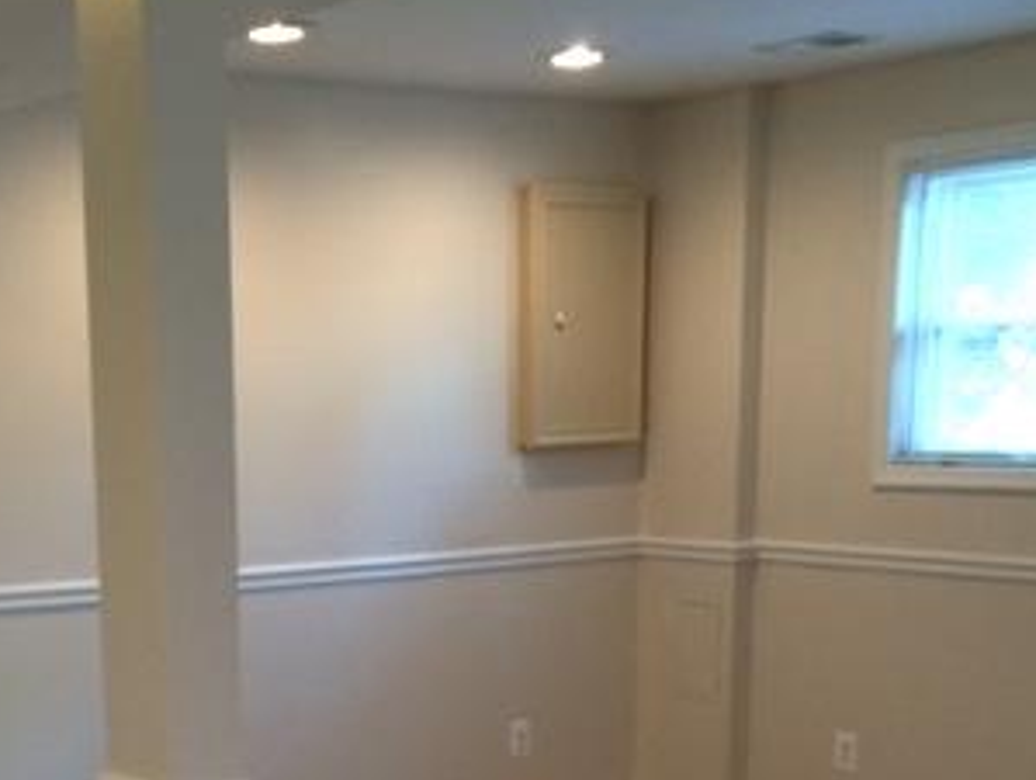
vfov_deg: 22.7
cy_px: 783
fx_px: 1858
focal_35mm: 62
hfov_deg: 30.7
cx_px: 277
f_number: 2.2
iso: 250
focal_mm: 4.15
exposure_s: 1/24
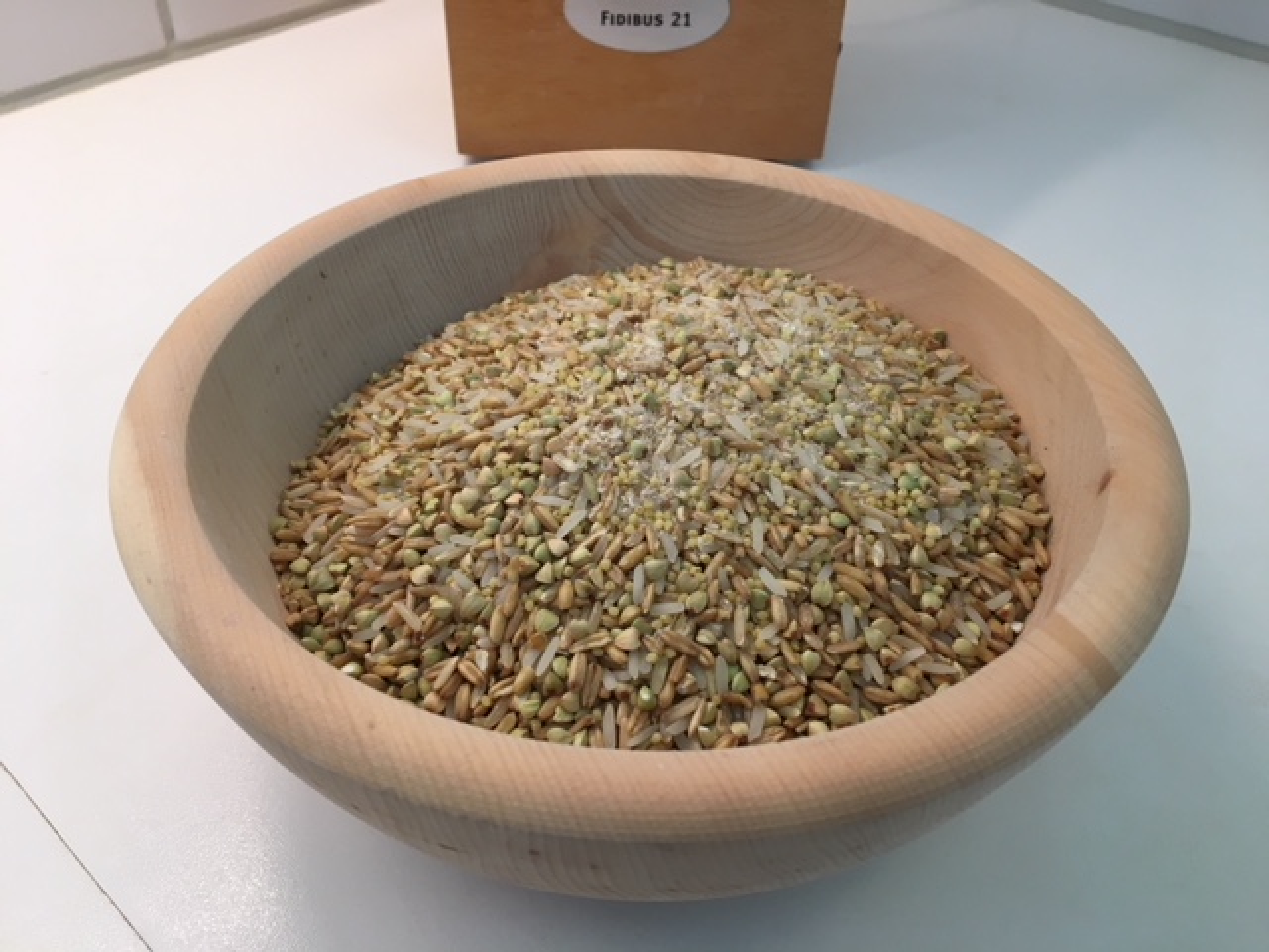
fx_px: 1063
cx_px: 634
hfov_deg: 61.7
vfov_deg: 48.2
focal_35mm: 29
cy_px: 476
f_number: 2.2
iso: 25
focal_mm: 4.15
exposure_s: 1/33
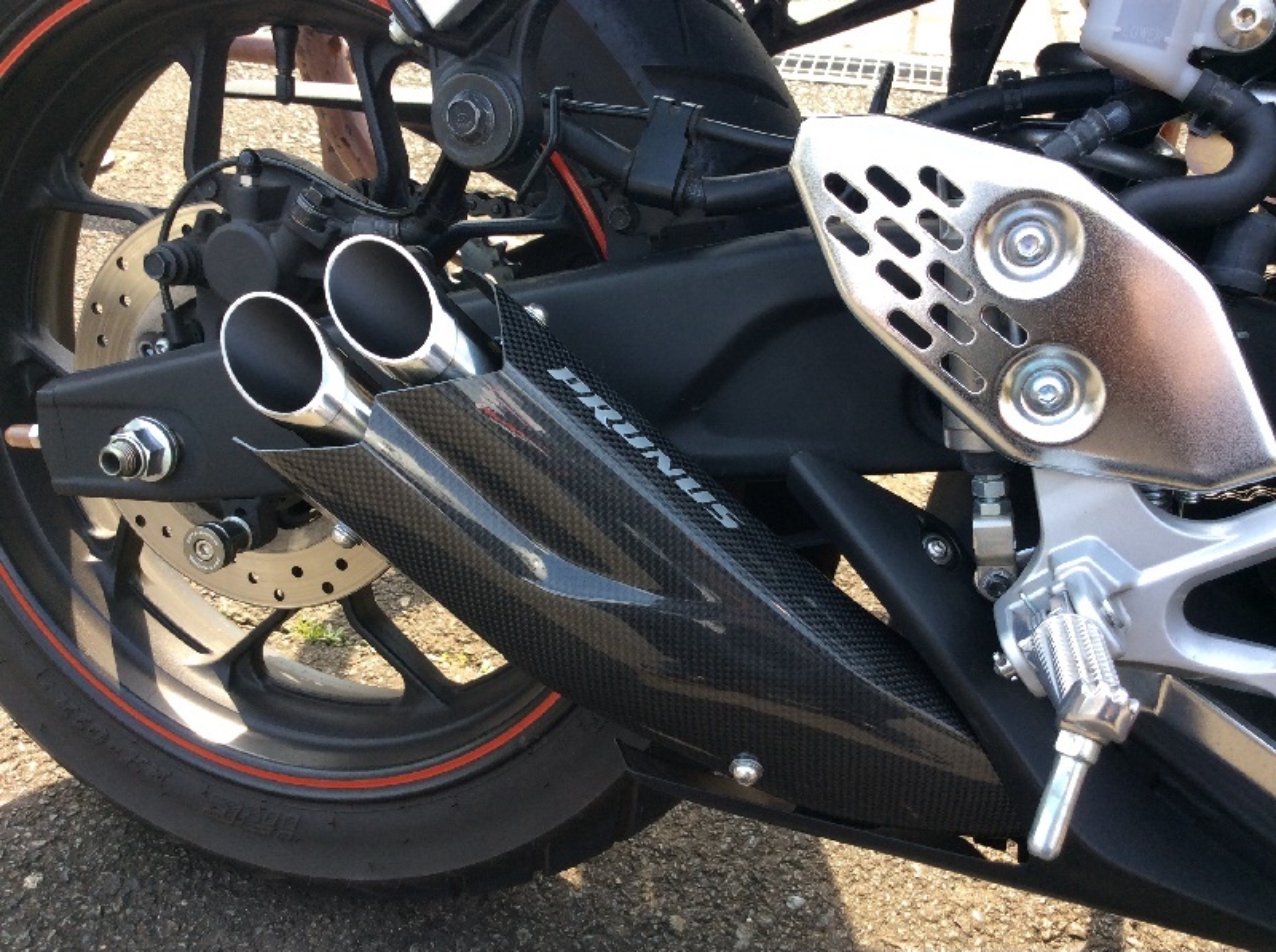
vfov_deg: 44.0
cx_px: 638
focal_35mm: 32
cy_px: 476
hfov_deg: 56.9
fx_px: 1177
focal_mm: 3.3
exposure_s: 1/170
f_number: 2.4
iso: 32
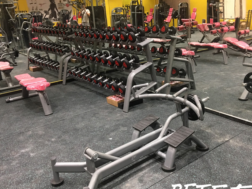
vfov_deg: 39.7
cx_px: 135
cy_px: 96
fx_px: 262
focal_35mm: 36
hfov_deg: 51.3
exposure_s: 1/15
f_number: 2.2
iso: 80
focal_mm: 4.15
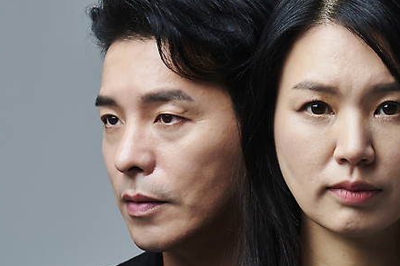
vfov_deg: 5.0
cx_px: 264
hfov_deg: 7.5
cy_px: 162
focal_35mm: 273
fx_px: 3032
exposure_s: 1/125
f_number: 16
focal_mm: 200
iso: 100
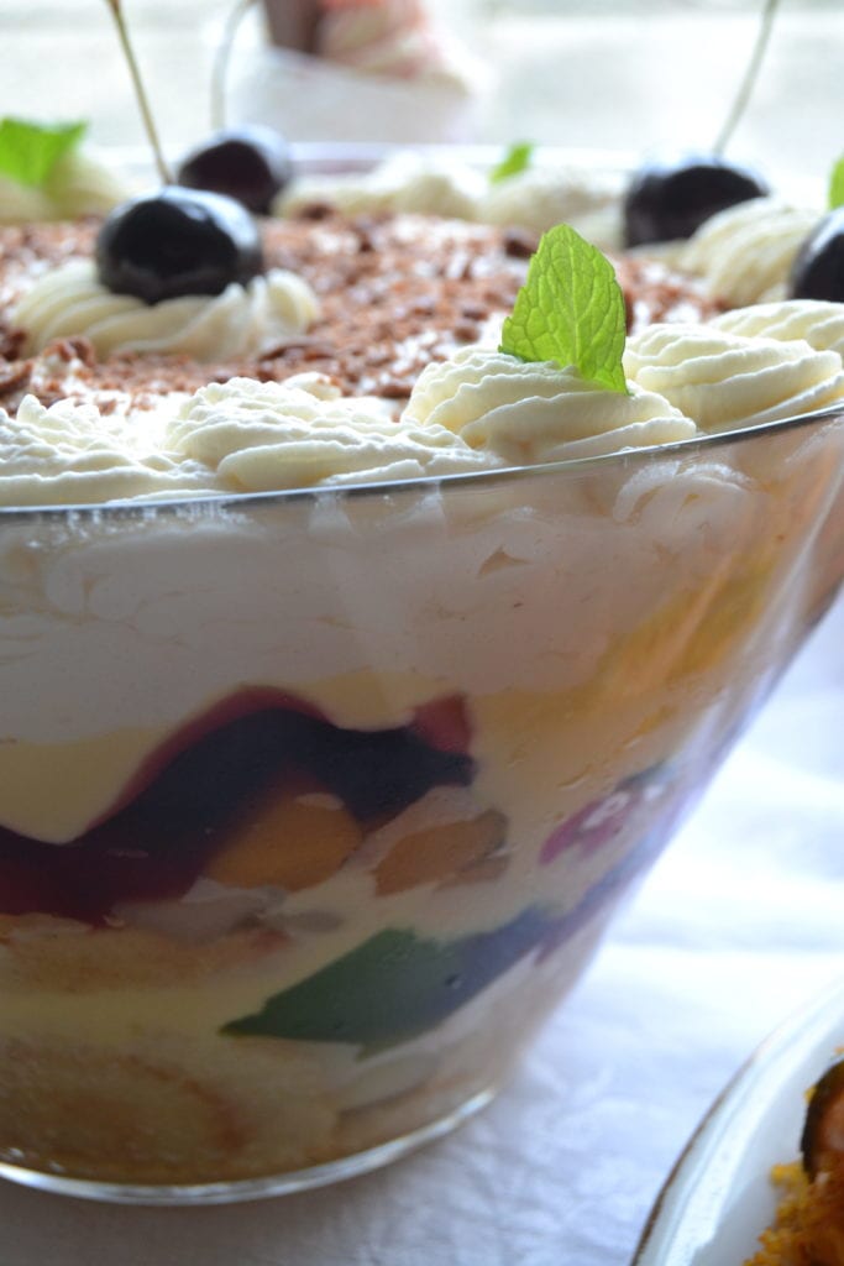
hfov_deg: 25.8
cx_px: 422
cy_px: 633
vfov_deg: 37.8
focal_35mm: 52
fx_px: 1845
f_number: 8
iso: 800
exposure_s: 1/60
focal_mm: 35
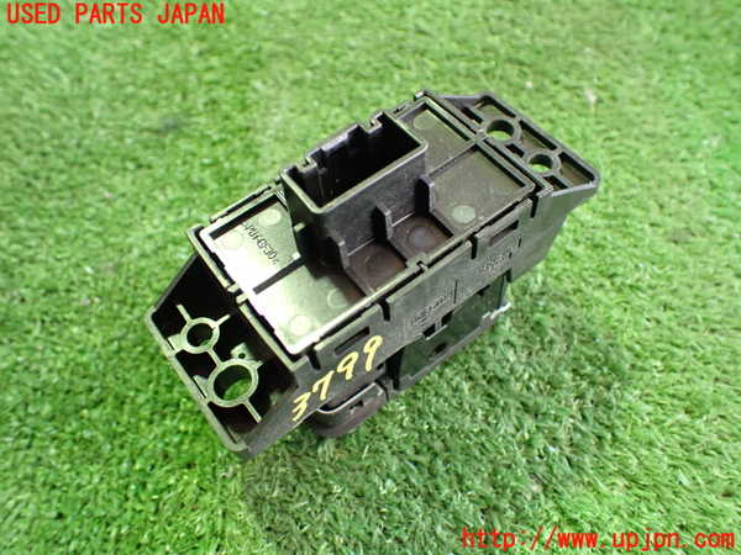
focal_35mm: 30
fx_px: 642
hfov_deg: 60.0
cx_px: 370
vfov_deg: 46.8
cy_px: 278
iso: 800
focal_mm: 5.4
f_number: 2.3
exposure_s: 1/30
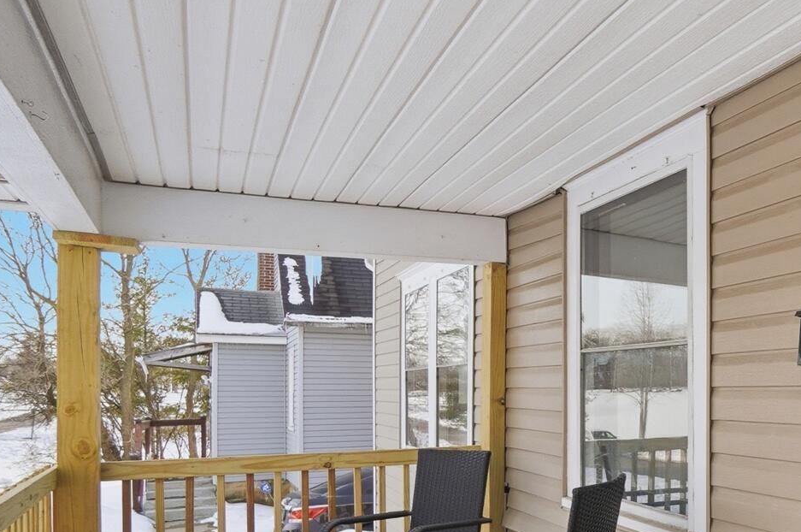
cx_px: 751
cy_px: 399
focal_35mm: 32
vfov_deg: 39.9
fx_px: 711
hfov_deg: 50.6
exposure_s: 1/4000
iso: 100
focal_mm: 10
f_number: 4
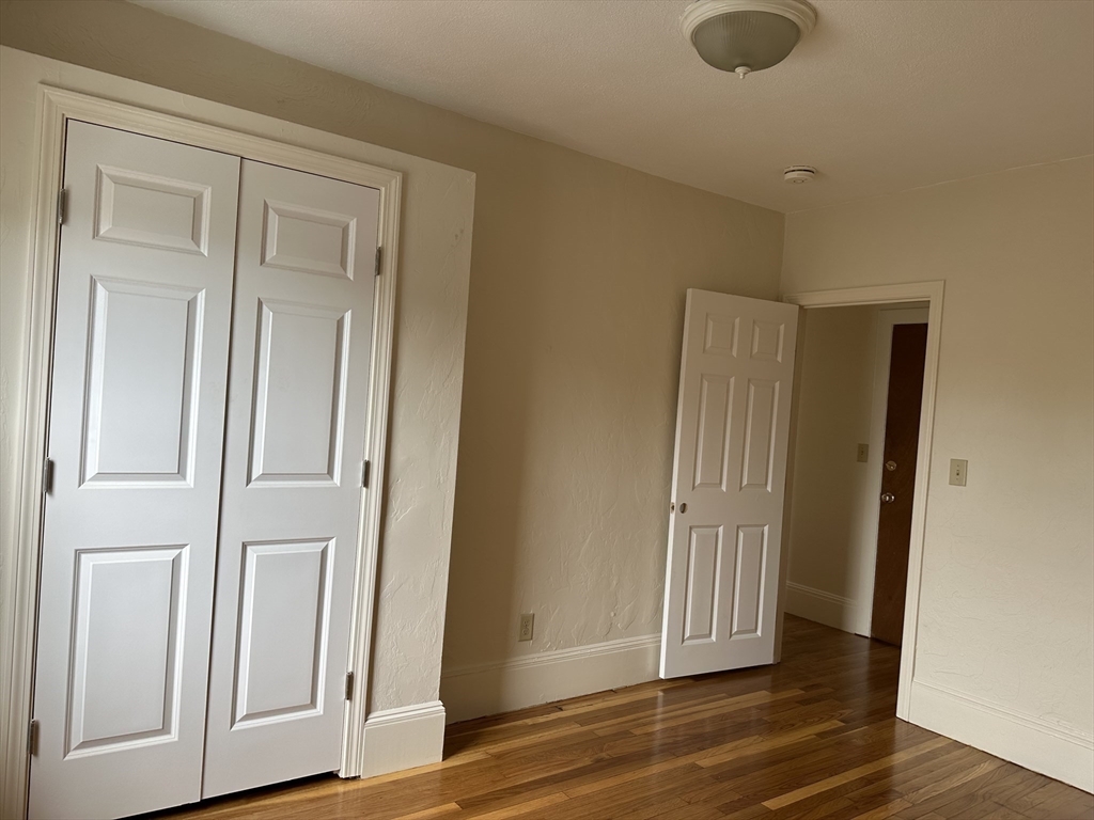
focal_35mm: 24
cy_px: 410
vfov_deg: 56.8
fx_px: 758
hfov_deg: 71.6
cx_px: 547
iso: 64
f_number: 1.78
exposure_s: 1/192
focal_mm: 6.86
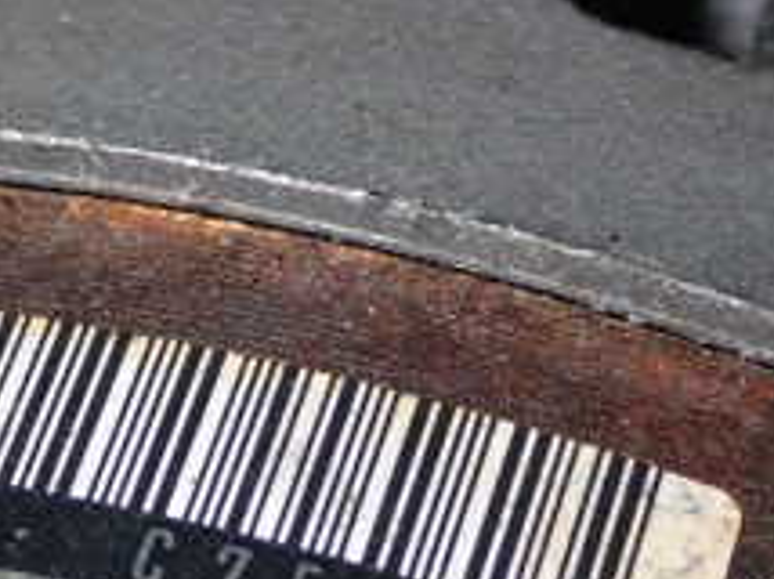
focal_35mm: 216
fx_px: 4824
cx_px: -253
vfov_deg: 6.8
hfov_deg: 9.0
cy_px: 546
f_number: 13
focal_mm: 13.65
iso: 400
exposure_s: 1/80
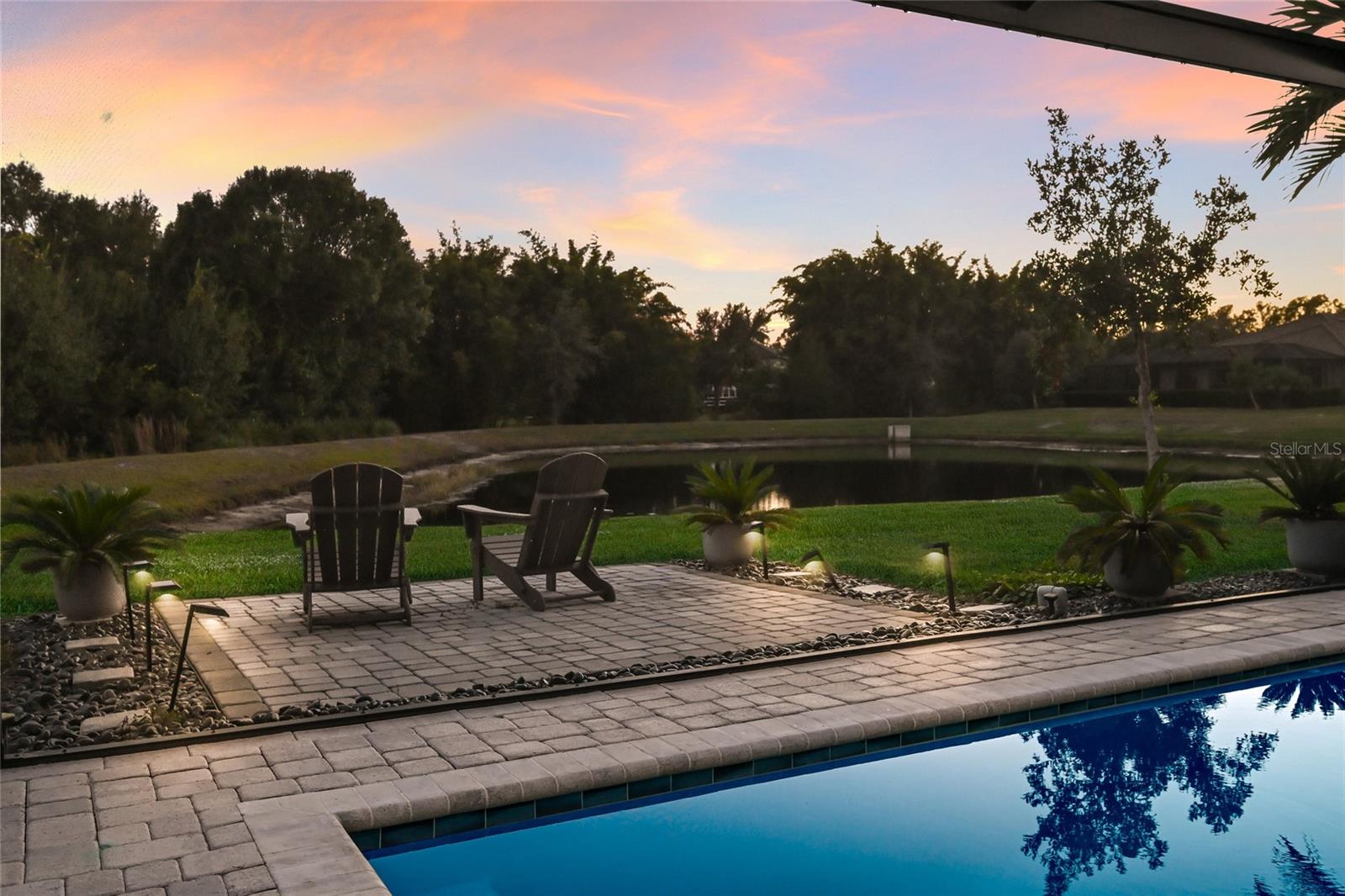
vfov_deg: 43.6
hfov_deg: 61.9
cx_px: 672
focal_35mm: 30
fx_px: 1121
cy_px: 448
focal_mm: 30
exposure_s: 1/160
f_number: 8
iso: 3200
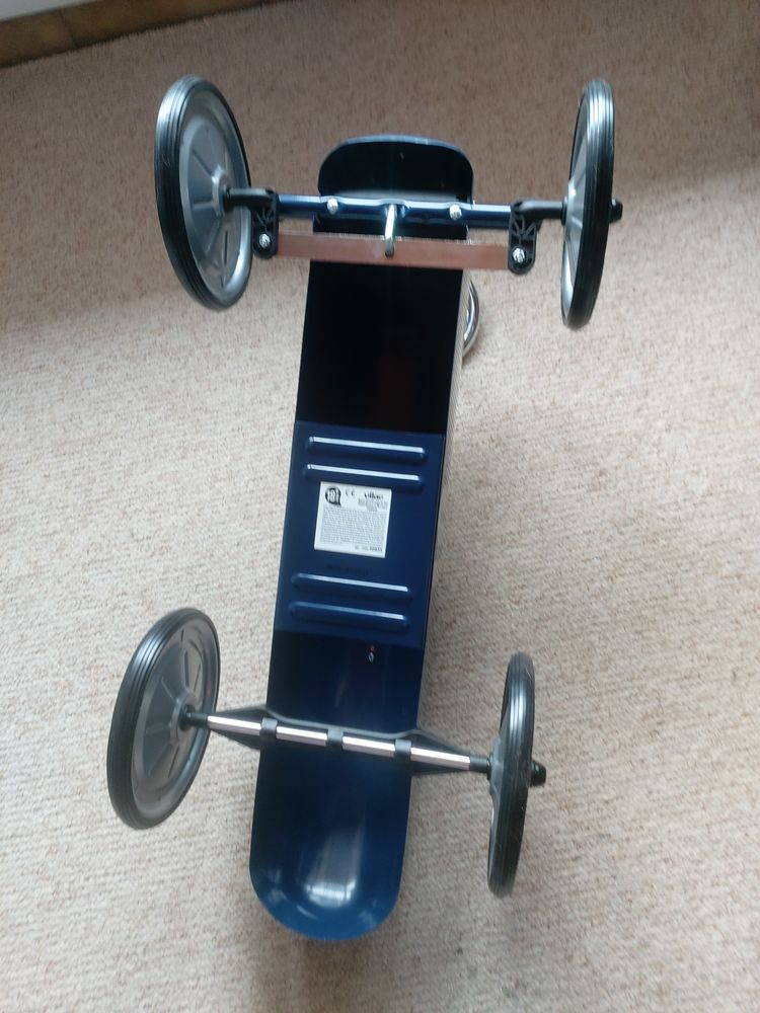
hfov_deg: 54.9
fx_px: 732
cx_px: 380
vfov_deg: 69.4
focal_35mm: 25
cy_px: 506
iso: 80
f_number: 2
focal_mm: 4.58
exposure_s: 1/50
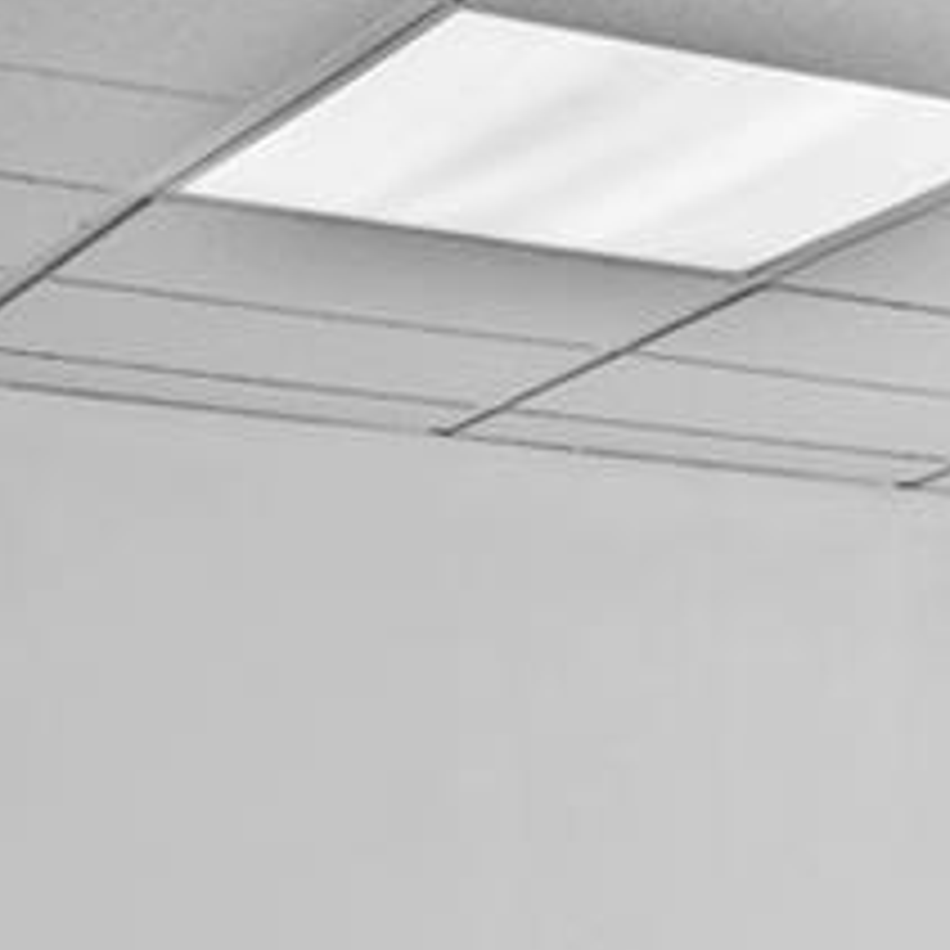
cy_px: 1285
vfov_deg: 12.7
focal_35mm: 132
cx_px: 4061
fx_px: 4099
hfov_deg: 7.5
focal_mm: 16
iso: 400
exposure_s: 1/13
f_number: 7.1
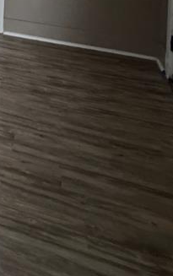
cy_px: -125
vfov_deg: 24.3
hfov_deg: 15.0
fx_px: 512
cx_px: -187
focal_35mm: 68
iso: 320
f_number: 2.2
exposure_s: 1/71
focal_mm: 2.22
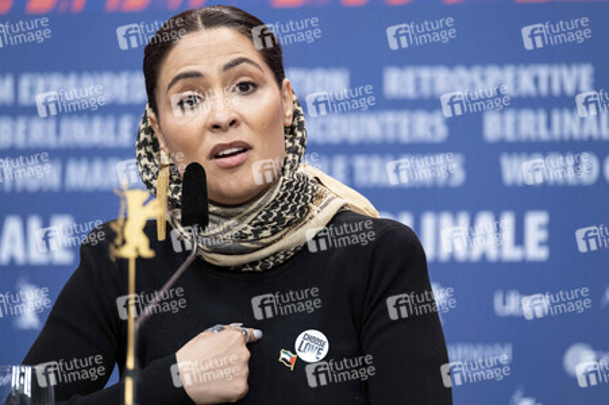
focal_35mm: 210
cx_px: 304
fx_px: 3550
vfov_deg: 6.5
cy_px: 202
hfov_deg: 9.8
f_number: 2.8
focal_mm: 140
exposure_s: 1/240
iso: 1250
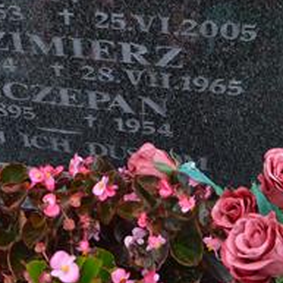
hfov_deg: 22.4
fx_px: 703
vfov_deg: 21.8
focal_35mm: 76
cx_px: 50
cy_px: -9
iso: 200
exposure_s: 1/125
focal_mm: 18
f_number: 5.6
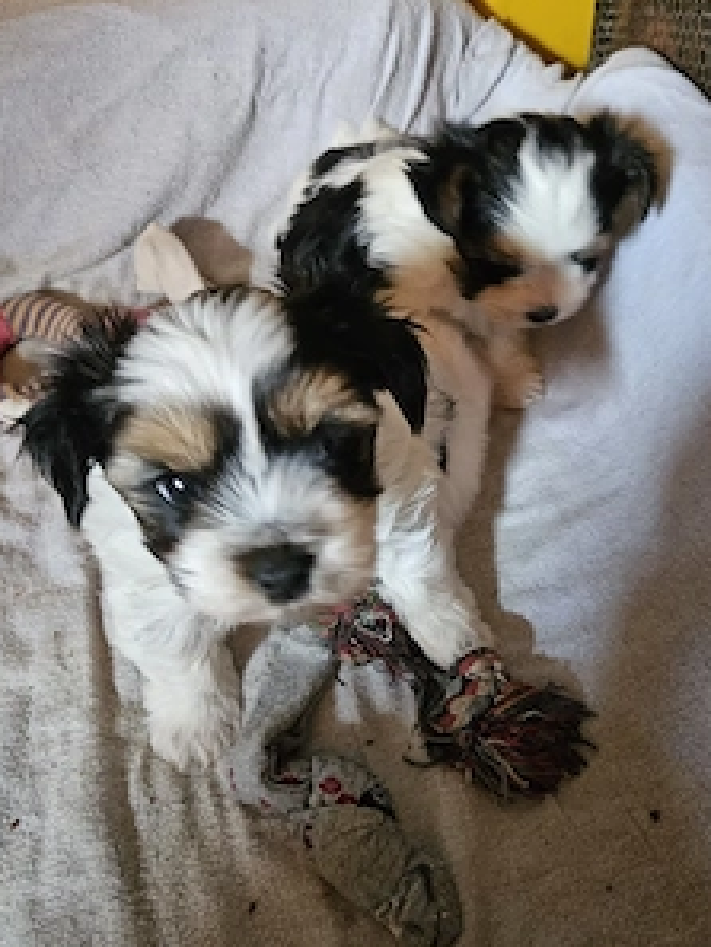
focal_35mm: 31
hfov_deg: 45.0
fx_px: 848
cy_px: 427
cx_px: 459
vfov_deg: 58.2
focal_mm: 5.4
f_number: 1.8
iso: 640
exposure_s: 1/25.1
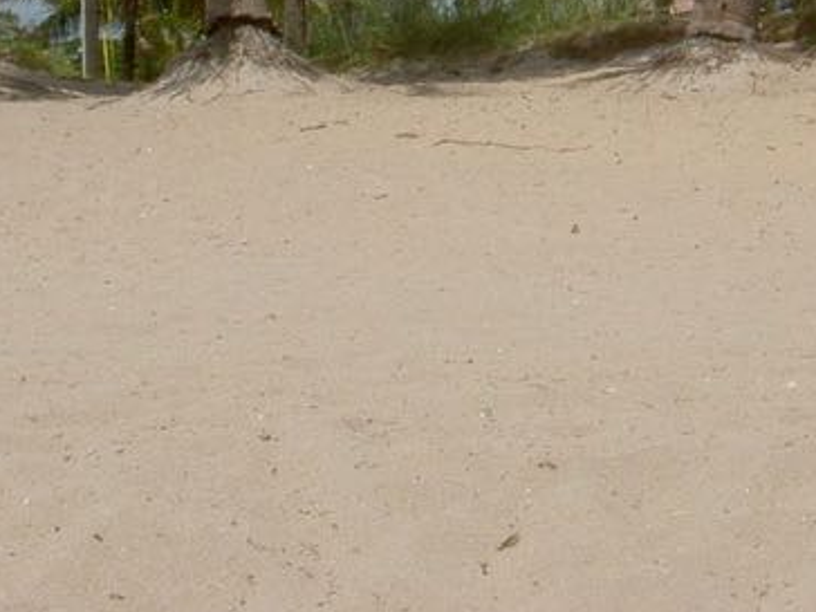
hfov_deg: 11.7
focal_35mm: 169
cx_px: 623
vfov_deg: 8.6
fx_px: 3984
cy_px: -229
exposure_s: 1/500
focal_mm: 9.9
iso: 50
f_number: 6.4
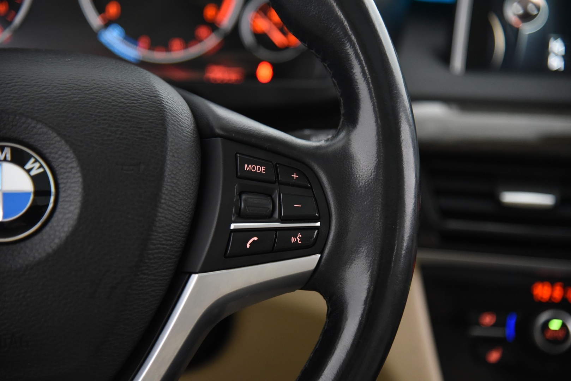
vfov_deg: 14.0
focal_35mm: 98
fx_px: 1555
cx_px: 286
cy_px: 190
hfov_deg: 20.8
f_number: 4
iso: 4000
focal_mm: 98
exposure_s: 1/25
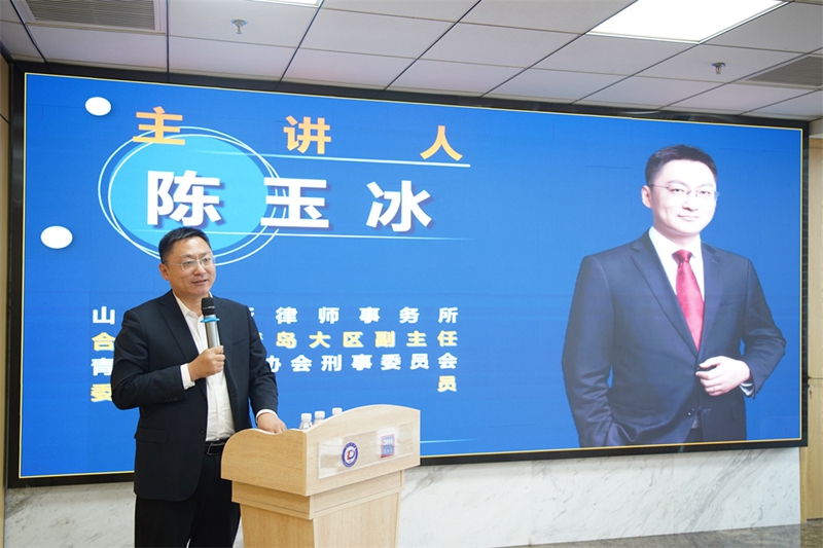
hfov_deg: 55.8
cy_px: 274
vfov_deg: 38.9
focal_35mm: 34
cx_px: 412
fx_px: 777
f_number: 4
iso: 400
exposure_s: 1/40
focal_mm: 34
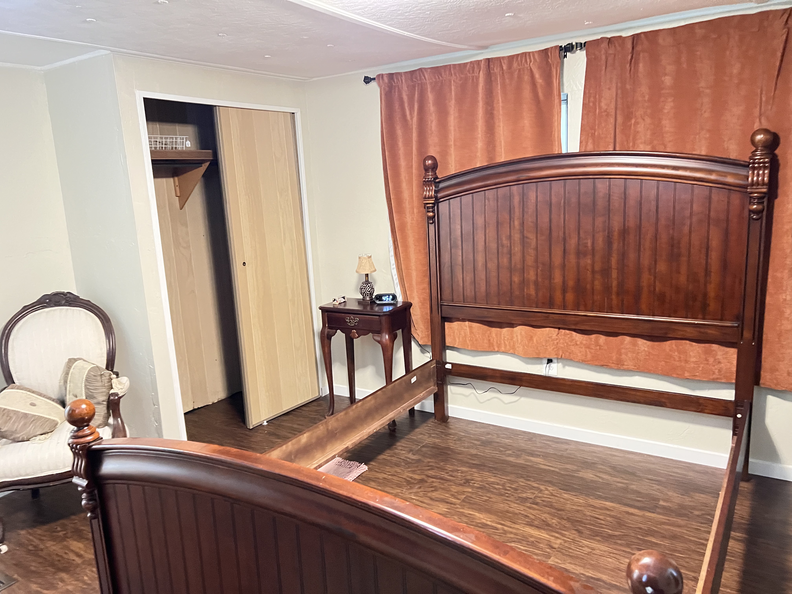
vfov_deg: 53.1
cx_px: 396
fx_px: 595
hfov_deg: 67.3
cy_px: 297
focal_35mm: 26
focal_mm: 5.7
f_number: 1.5
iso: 1000
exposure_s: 1/30
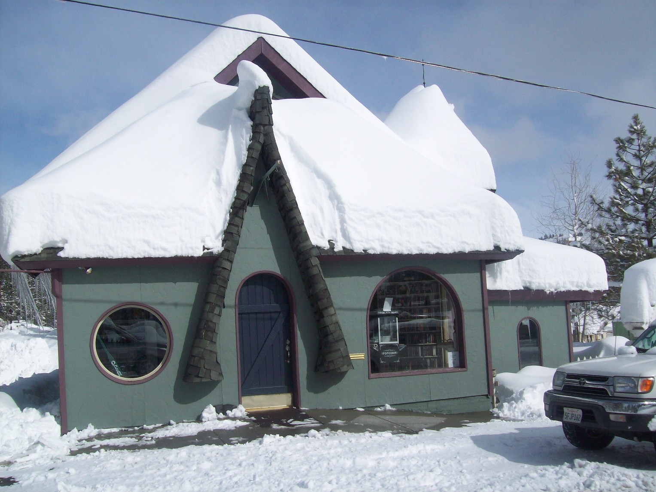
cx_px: 328
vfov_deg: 39.7
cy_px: 246
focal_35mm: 36
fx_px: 682
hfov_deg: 51.4
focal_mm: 6
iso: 80
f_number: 4.8
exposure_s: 1/1401
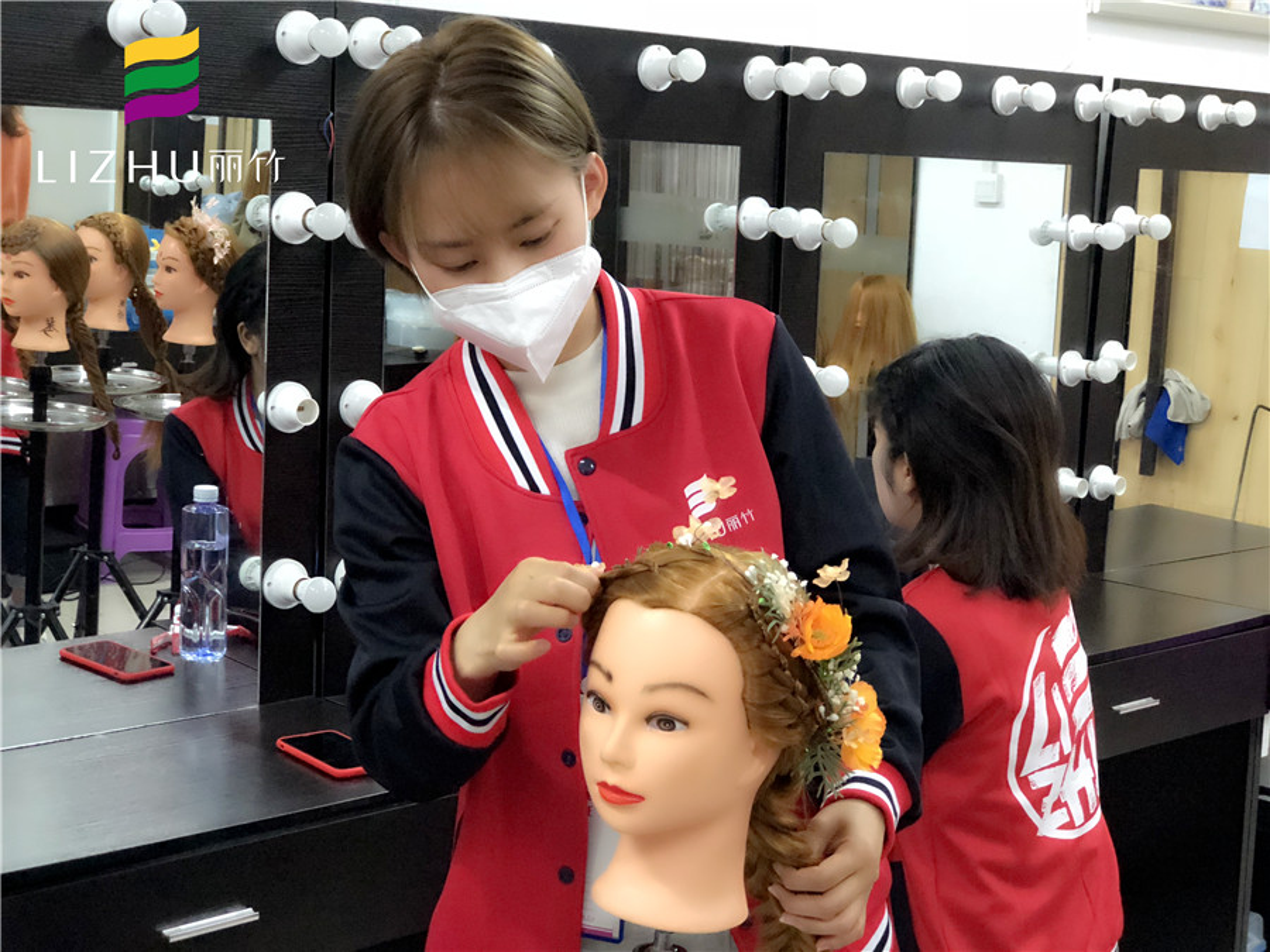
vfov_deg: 25.7
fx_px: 2091
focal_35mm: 57
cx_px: 635
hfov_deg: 33.8
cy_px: 476
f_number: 2.8
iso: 800
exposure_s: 1/33
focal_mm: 6.6
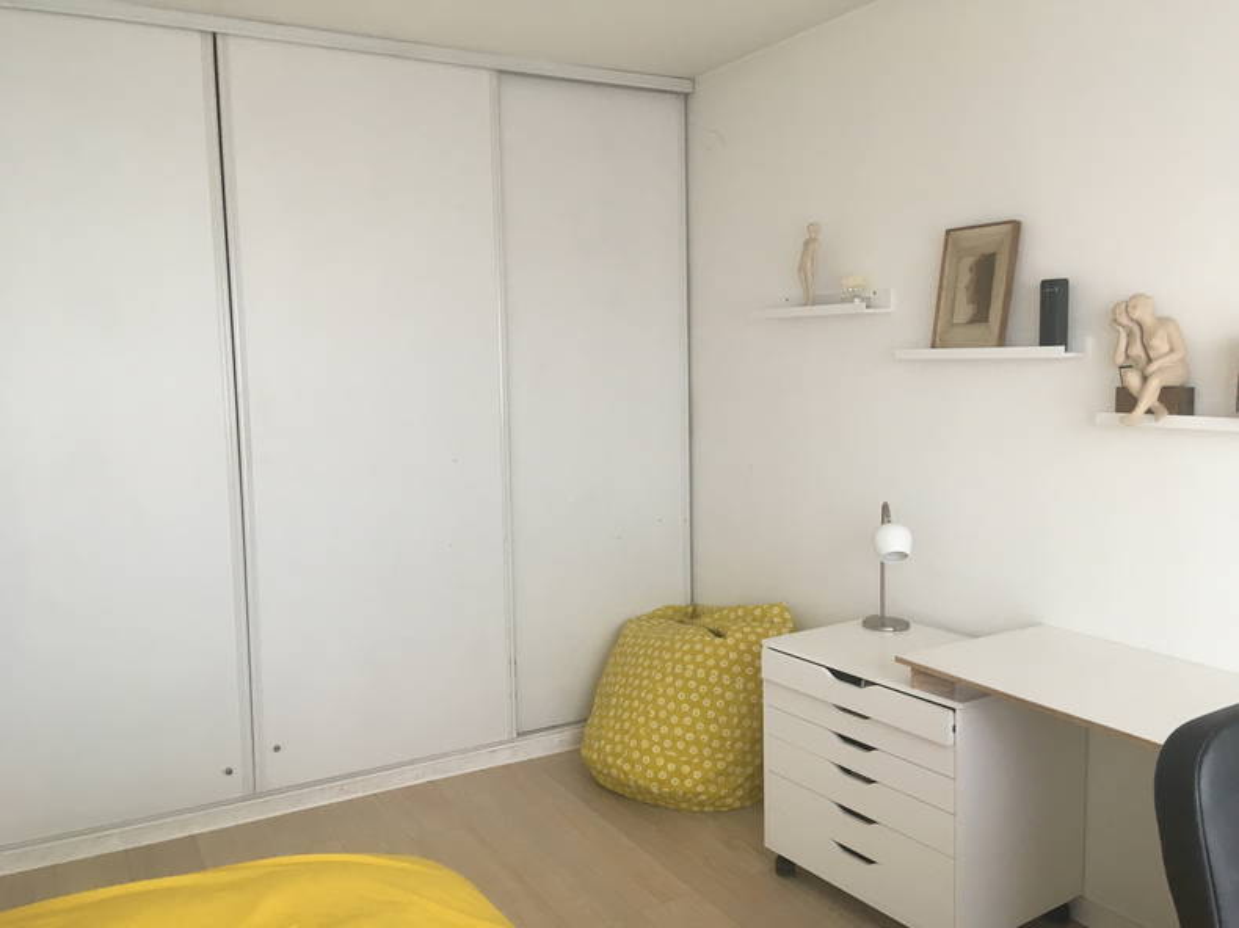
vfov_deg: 48.2
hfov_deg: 61.7
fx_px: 1038
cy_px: 464
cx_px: 620
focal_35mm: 29
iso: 80
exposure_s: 1/33
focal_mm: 4.15
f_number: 2.2
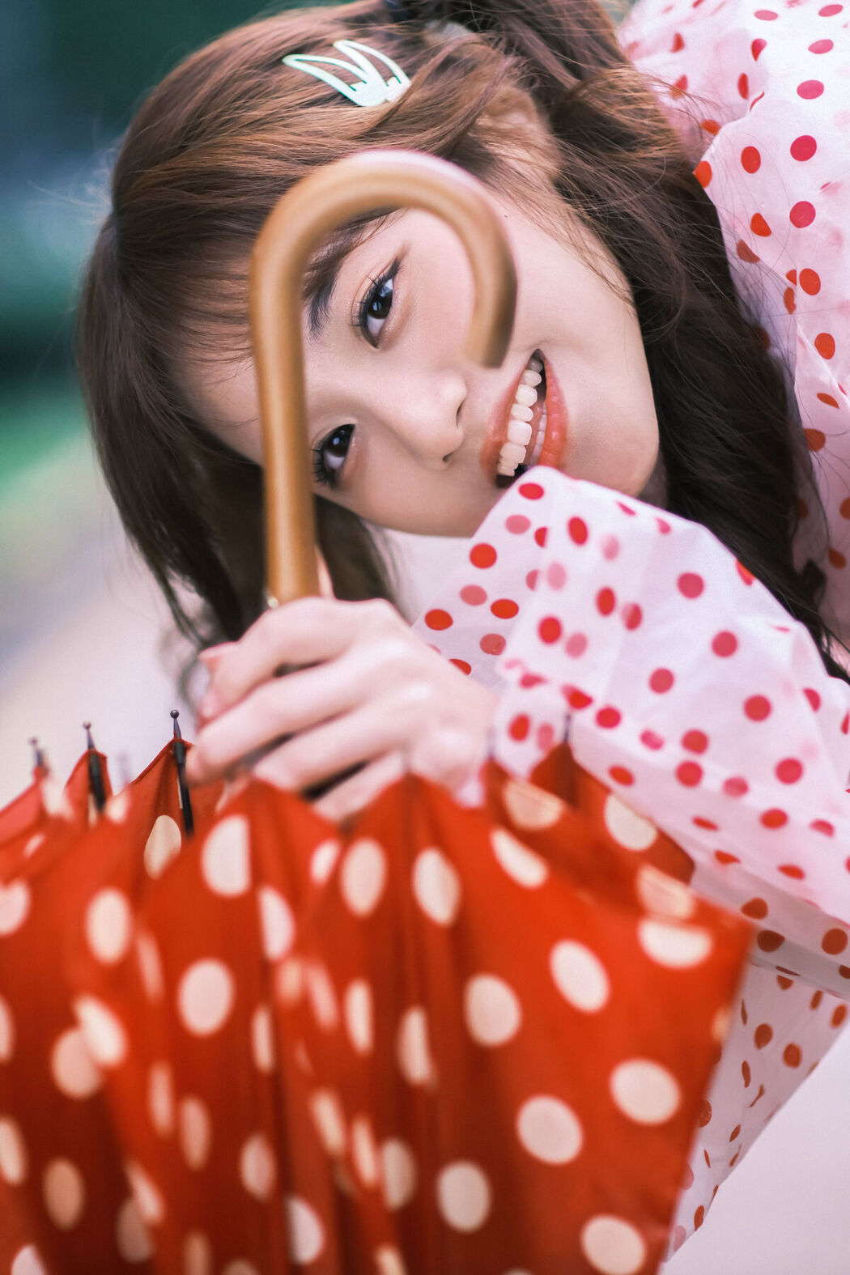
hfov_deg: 10.7
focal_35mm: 128
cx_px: 425
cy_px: 638
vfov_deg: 16.0
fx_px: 4533
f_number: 1.6
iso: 1250
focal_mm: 85
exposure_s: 1/1250
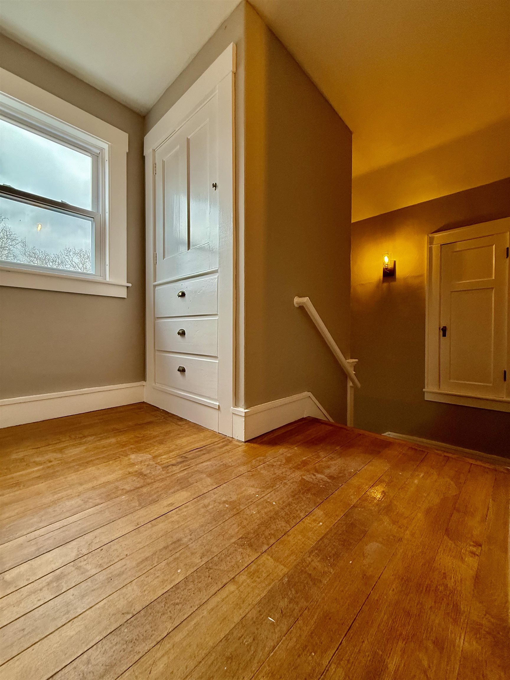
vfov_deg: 102.1
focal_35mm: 14
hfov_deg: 85.7
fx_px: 275
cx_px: 255
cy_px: 340
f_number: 2.2
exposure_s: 1/120
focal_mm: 2.22
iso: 320
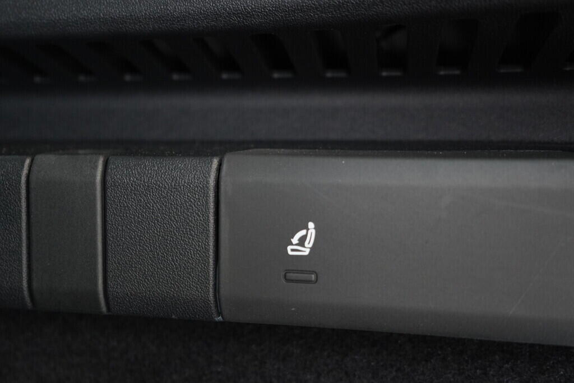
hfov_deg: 53.1
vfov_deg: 36.9
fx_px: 574
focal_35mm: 36
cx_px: 287
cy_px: 192
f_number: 2.8
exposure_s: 1/40
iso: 1250
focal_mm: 24
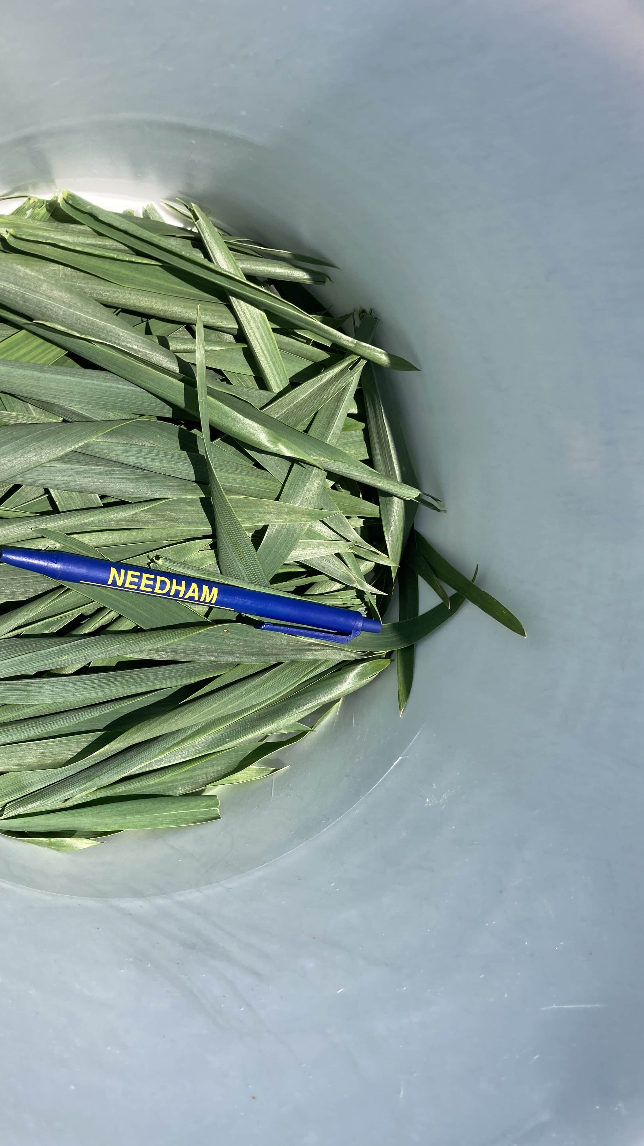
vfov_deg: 62.6
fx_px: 941
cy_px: 574
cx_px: 267
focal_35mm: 31
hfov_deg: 37.7
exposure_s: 1/2114
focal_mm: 3.99
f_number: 1.8
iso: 20
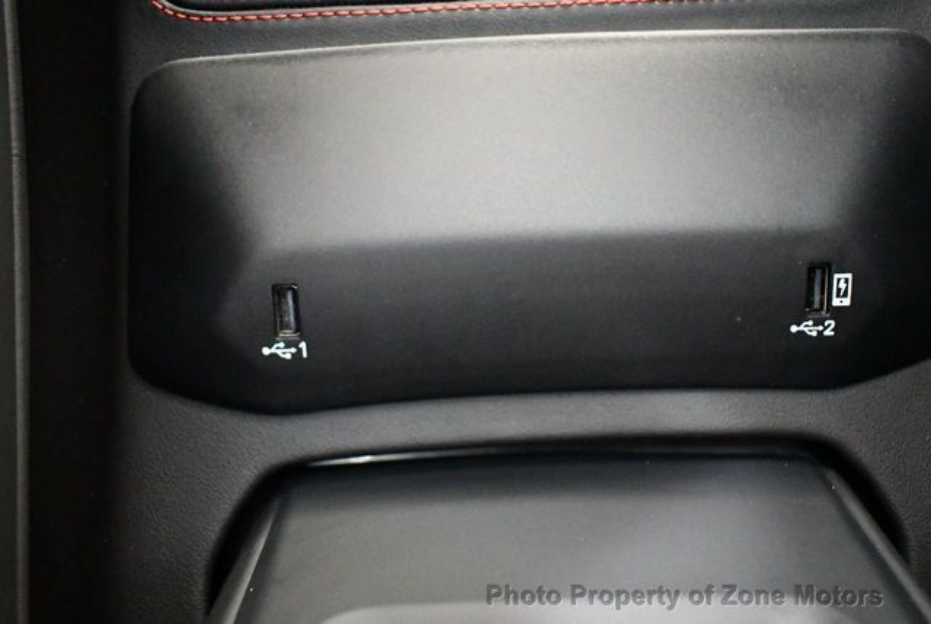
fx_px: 932
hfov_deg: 53.1
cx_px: 466
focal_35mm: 36
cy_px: 312
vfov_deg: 37.0
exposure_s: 1/60
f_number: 3.5
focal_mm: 18
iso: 12800
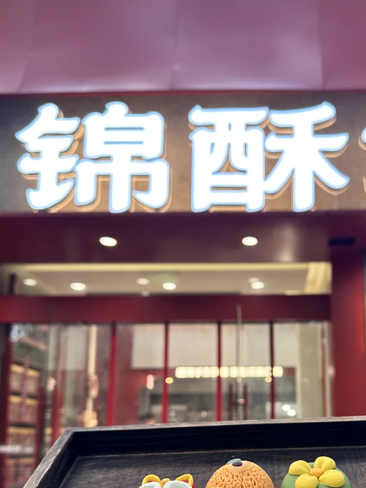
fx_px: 536
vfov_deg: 47.7
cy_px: 347
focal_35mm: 38
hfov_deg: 37.0
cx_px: 262
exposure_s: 1/179
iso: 80
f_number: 1.78
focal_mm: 6.86
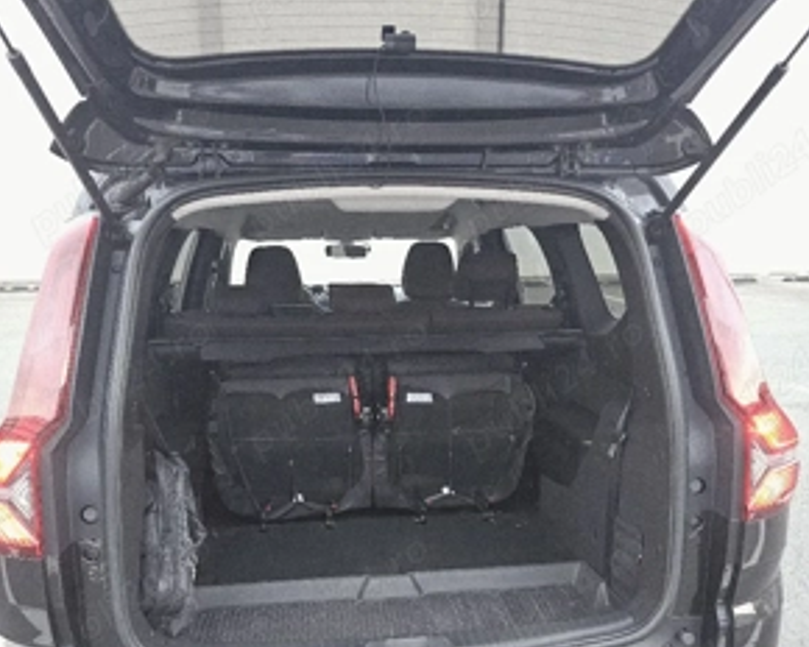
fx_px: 742
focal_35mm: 31
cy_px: 421
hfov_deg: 57.2
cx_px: 393
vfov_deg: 46.5
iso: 640
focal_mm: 6.3
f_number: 1.7
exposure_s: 1/33.4
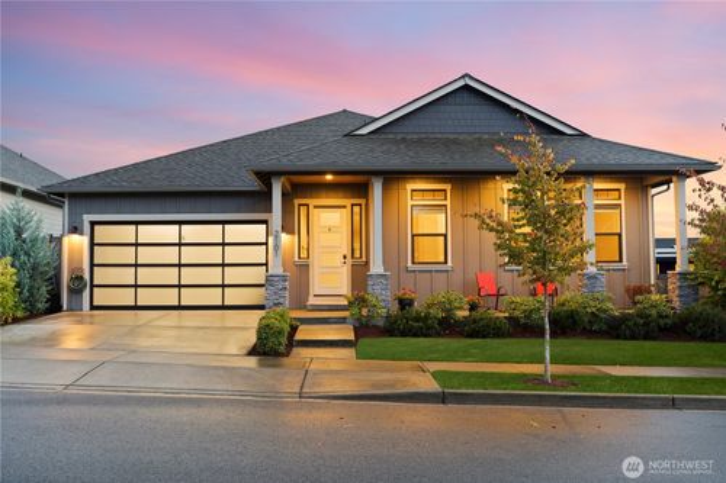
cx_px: 363
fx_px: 665
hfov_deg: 57.2
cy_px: 242
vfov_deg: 39.9
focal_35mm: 33
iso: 640
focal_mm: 33
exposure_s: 1/1.25
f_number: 9
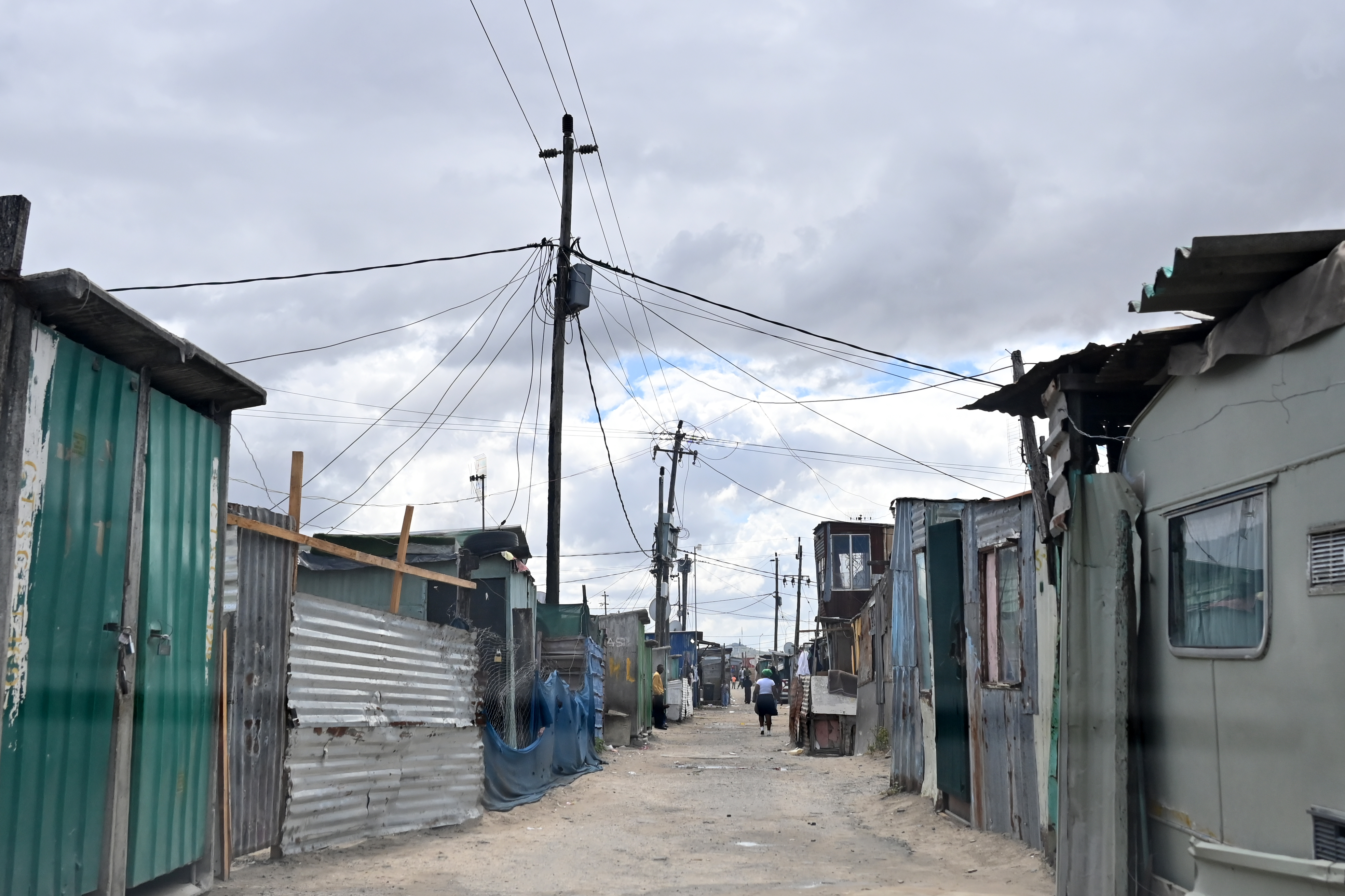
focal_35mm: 36
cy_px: 448
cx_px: 672
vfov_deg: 36.9
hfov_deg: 53.1
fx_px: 1345
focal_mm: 24
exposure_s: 1/5000
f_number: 4
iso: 640
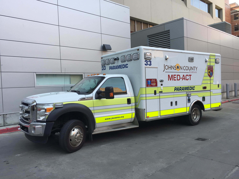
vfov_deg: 48.2
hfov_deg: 61.7
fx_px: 200
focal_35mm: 29
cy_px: 90
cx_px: 120
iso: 32
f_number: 2.2
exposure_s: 1/199
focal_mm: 4.15
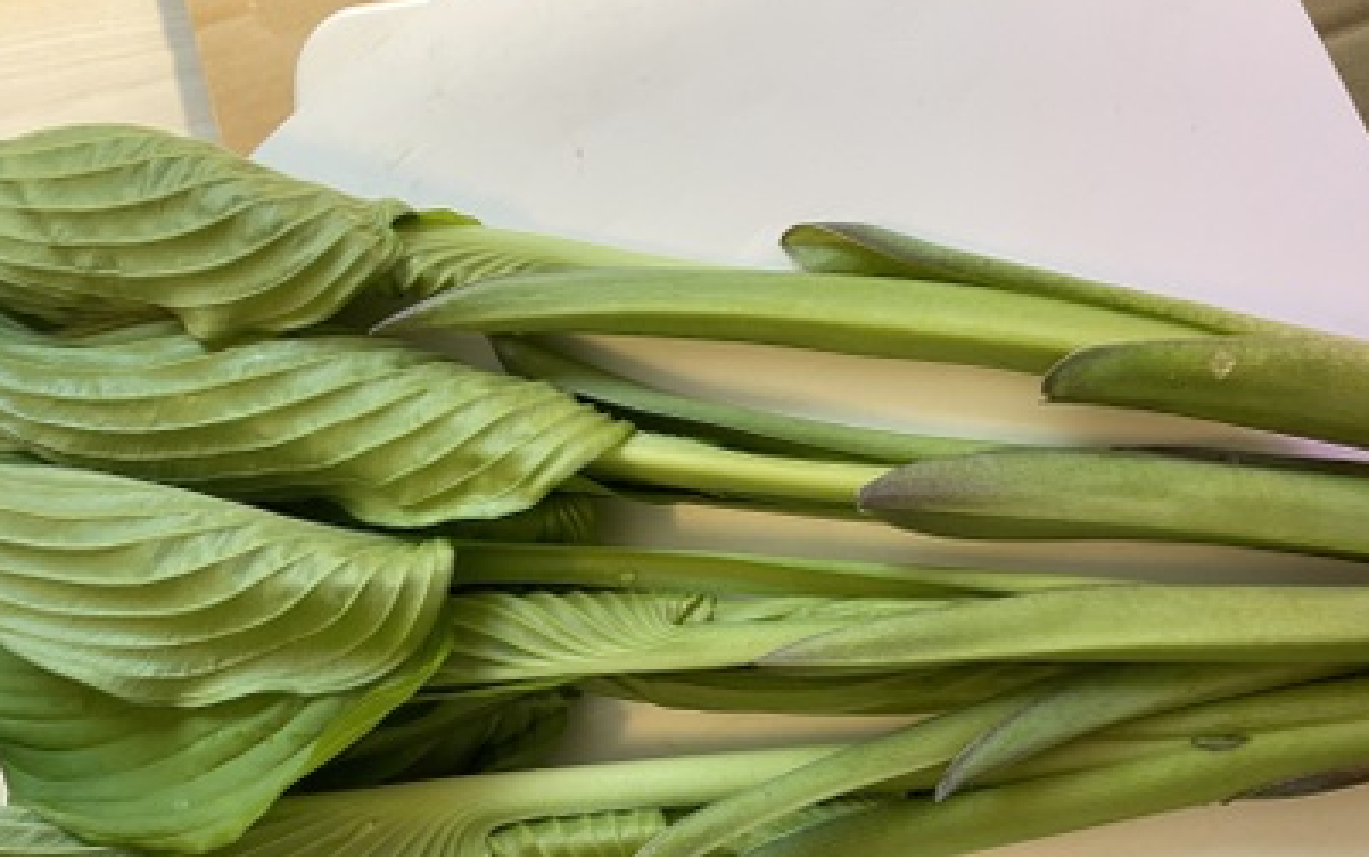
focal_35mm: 33
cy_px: 567
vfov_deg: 38.0
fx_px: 1232
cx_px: 700
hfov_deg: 58.1
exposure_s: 1/50
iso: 125
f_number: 1.6
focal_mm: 4.2
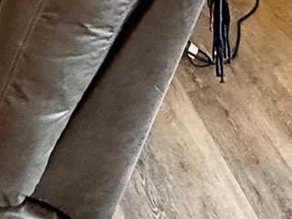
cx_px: 305
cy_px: -234
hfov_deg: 22.5
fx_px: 700
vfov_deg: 14.4
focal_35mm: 83
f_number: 2.2
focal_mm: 2.22
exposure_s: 1/60
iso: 500
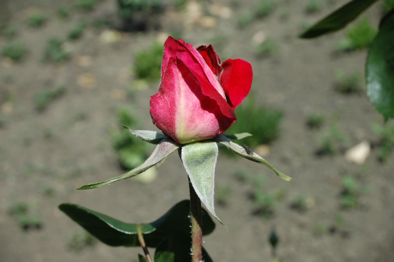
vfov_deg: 18.1
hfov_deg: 27.0
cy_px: 131
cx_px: 197
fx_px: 820
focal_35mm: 75
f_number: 11
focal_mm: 50
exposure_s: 1/500
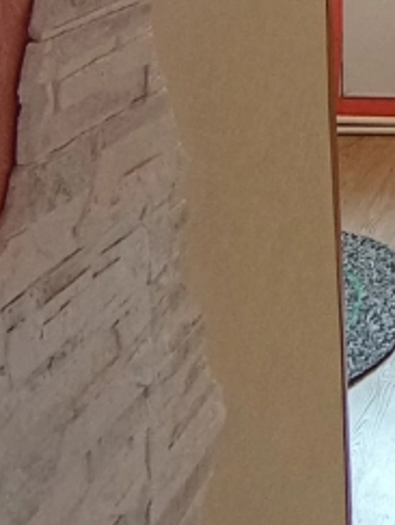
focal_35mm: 71
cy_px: -257
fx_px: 1077
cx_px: 656
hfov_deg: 17.7
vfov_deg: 22.5
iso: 185
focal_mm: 1.65
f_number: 2.2
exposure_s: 1/50
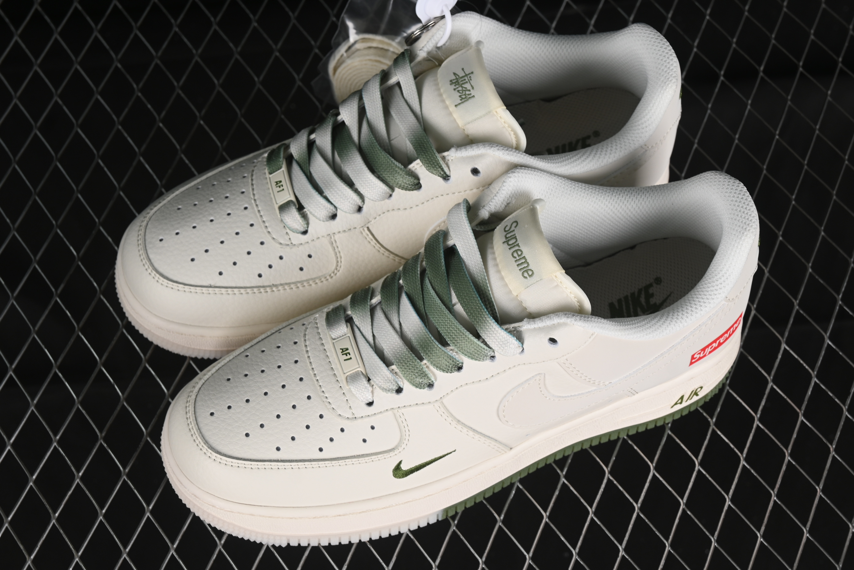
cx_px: 427
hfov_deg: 27.0
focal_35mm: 75
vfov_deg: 18.2
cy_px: 285
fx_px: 1779
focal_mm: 50
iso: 160
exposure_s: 1/60
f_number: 8
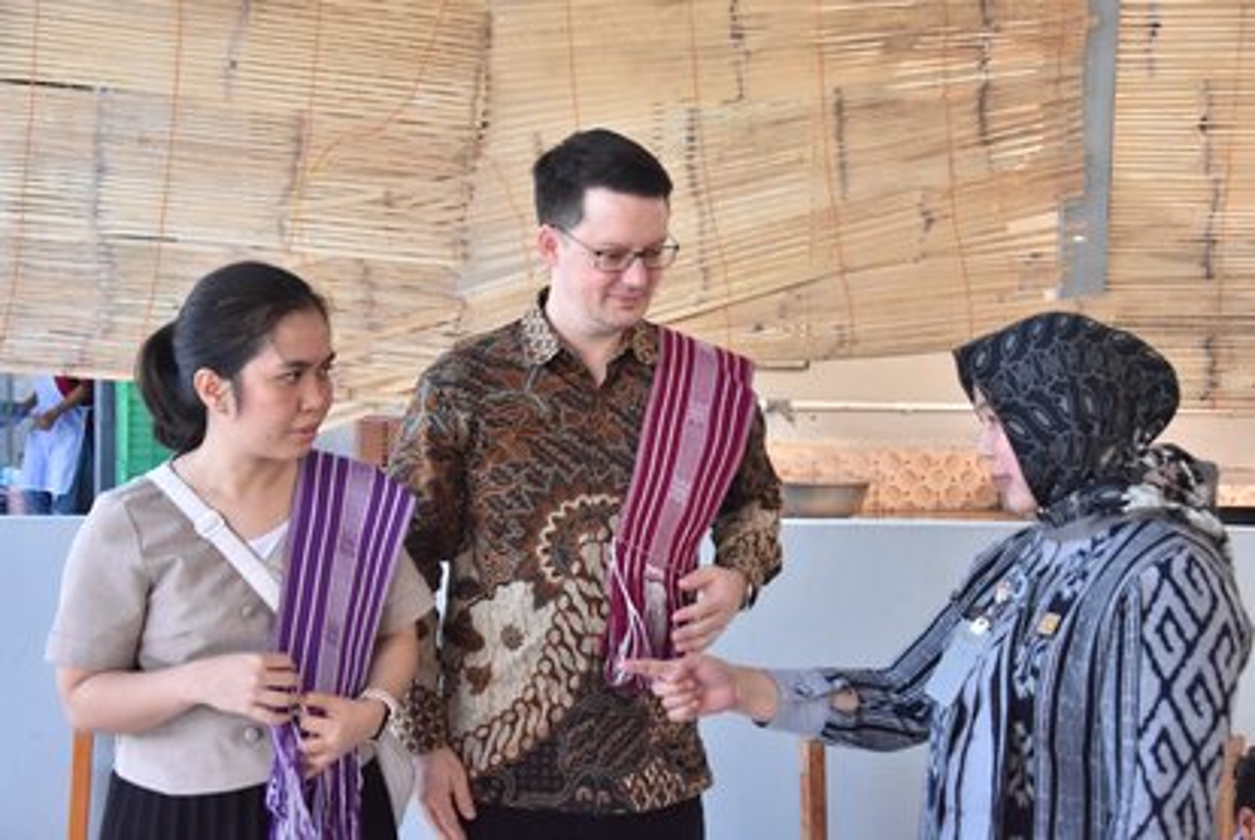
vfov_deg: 22.7
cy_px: 420
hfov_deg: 33.4
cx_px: 628
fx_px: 2094
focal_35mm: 60
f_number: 5
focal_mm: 40
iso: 2000
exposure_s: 1/800
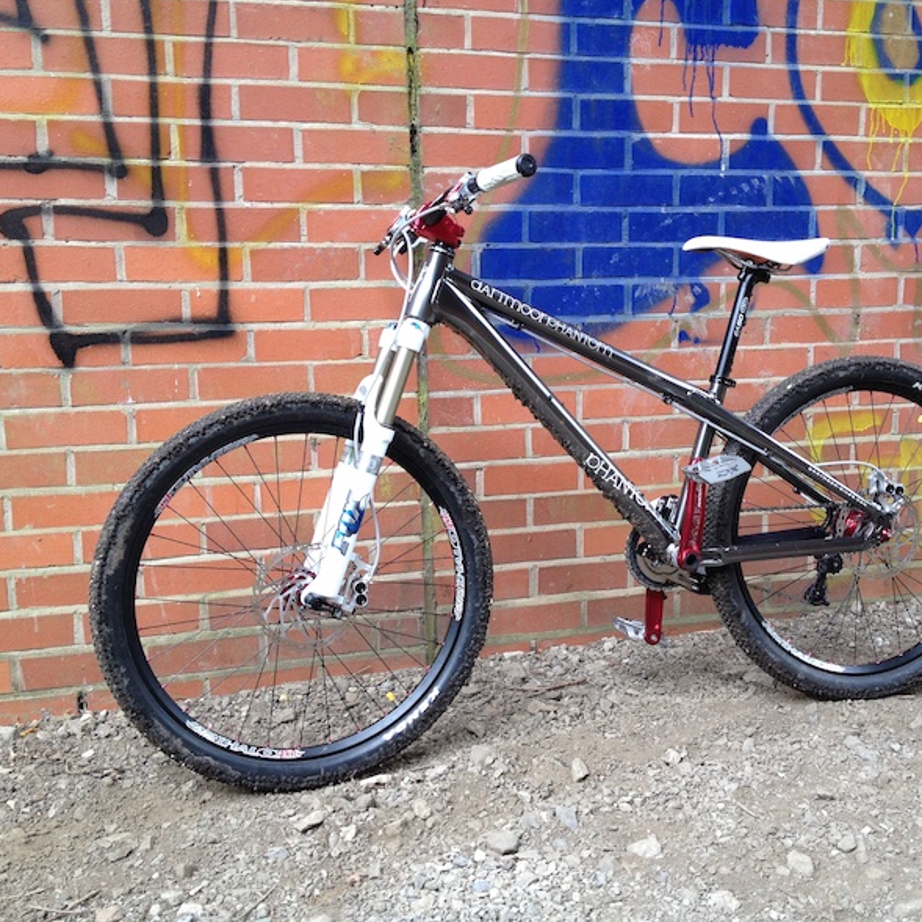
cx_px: 510
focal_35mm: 42
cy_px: 460
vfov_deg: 40.0
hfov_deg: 40.0
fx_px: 1266
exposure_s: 1/60
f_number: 2.4
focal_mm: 4.28
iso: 64
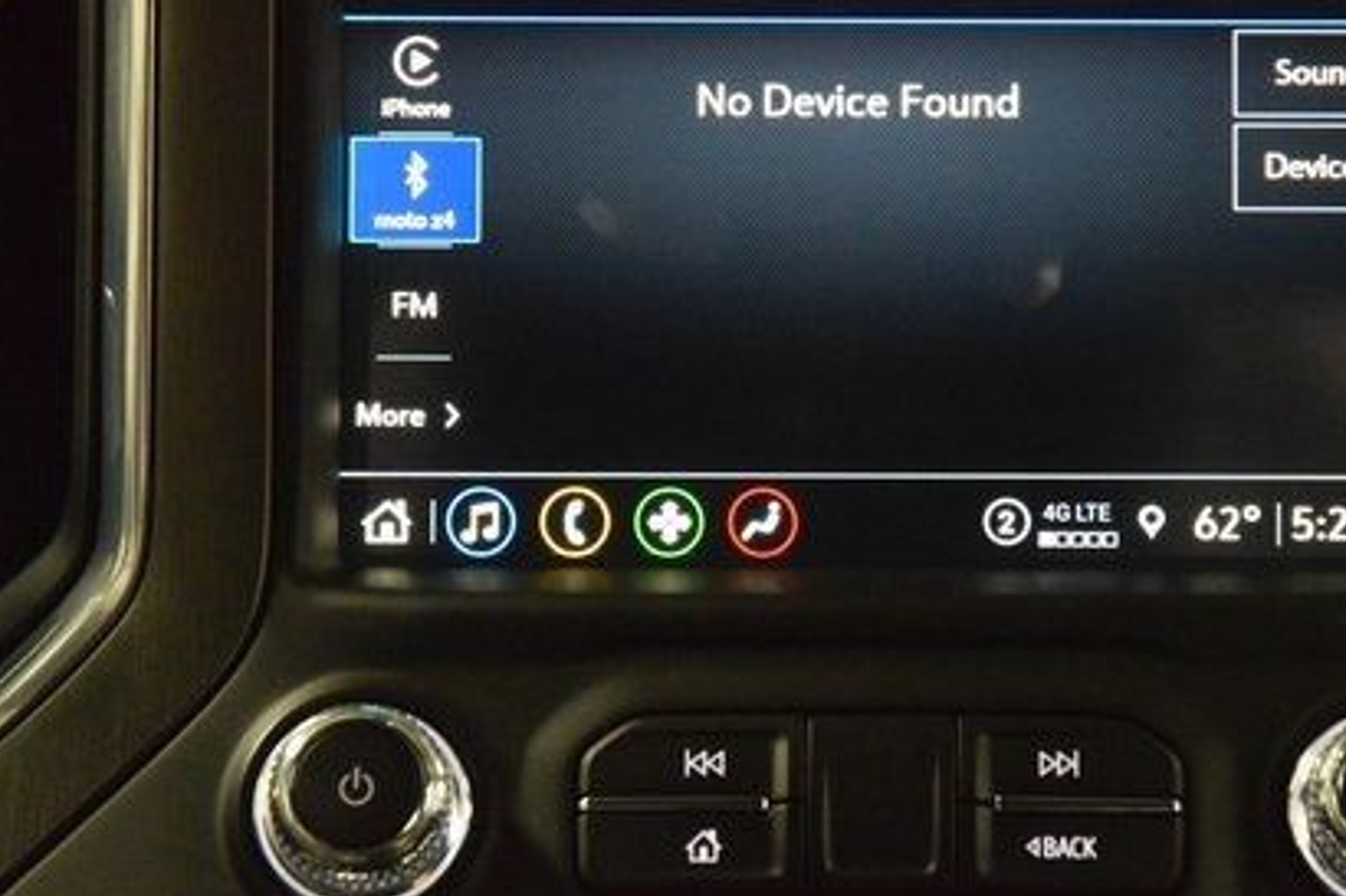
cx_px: 870
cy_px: 274
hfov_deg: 12.5
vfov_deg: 8.4
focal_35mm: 164
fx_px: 6129
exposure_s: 1/100
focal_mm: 70
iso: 6400
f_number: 4.5
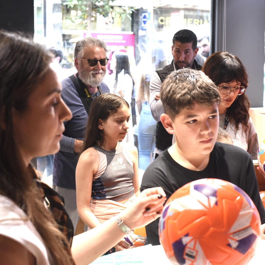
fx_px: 554
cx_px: 196
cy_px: 132
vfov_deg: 26.9
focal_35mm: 64
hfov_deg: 26.6
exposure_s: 1/200
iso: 5600
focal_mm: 50
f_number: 6.3
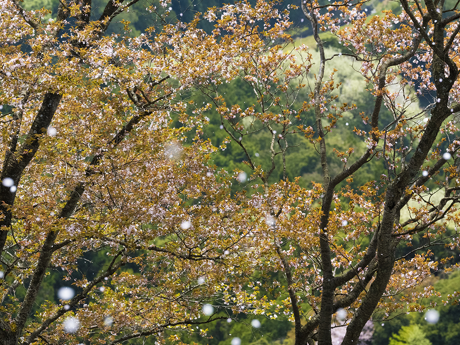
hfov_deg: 6.8
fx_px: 3854
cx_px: 271
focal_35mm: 290
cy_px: 211
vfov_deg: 5.1
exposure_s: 1/640
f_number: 11
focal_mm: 250
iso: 3200
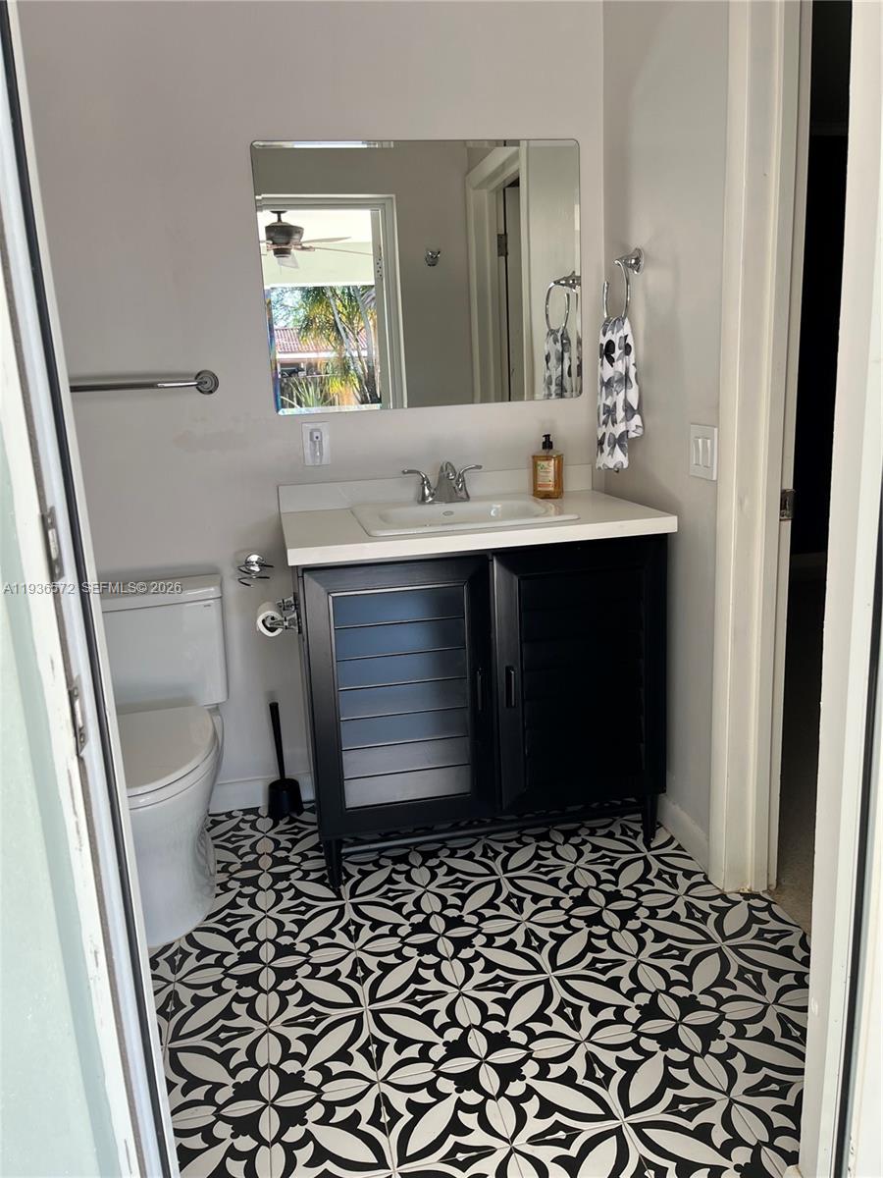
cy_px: 589
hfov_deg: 53.1
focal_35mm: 26
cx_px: 442
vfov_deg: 67.3
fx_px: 884
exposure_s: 1/159
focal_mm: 5.1
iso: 40
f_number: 1.6
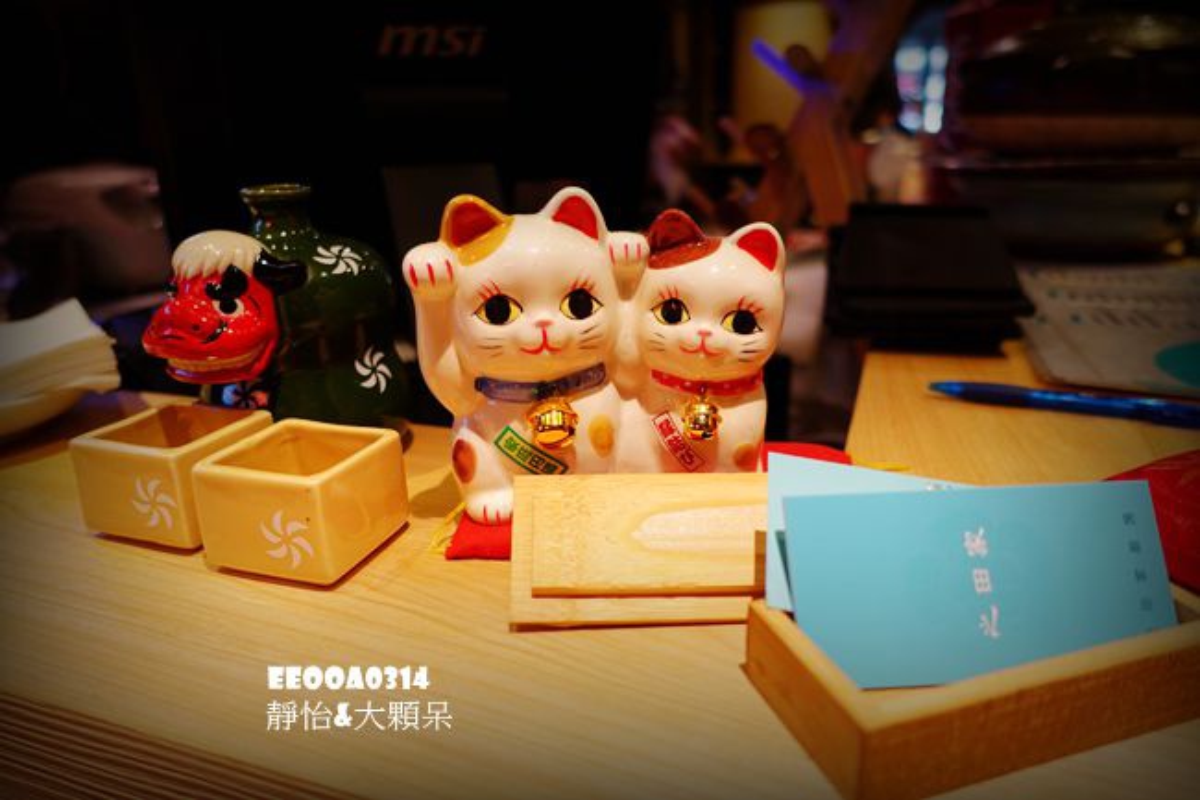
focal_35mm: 24
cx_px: 600
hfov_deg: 73.8
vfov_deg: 53.1
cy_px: 400
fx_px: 800
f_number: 1.8
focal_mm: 8.8
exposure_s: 1/30
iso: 160
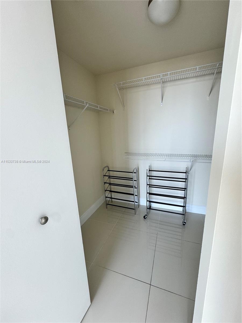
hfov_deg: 85.7
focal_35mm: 14
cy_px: 162
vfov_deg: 102.1
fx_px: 130
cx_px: 121
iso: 125
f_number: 2.2
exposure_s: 1/99
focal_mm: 2.22
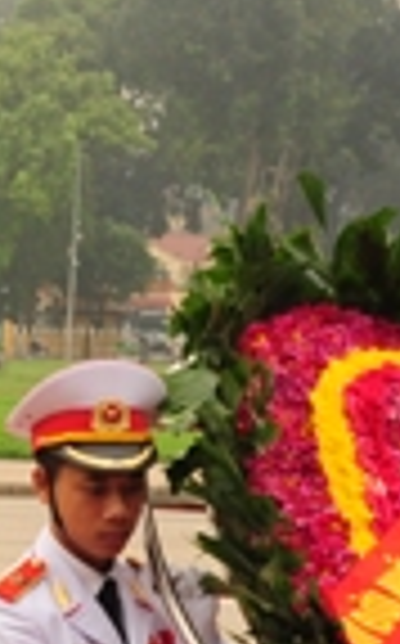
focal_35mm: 225
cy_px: 667
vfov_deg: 9.3
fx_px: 3936
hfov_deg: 5.7
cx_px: -344
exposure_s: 1/125
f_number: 9
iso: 400
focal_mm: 28
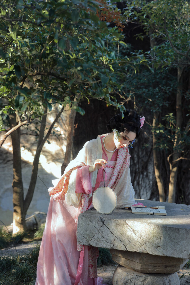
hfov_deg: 16.1
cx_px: 95
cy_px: 142
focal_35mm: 85
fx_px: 673
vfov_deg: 23.9
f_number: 4
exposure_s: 1/80
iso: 250
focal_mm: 85
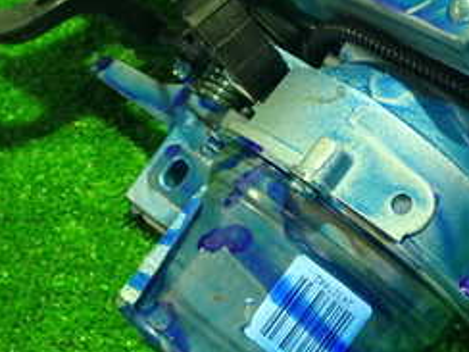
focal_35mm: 101
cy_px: 62
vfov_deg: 14.5
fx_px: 1368
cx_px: 344
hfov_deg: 19.3
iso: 800
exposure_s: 1/13
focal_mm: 7.31
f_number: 2.8
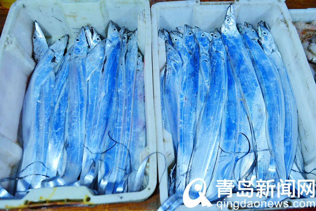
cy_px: 106
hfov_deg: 55.8
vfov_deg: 38.9
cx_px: 158
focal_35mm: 34
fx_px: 298
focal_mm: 34
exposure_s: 1/50
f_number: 3.5
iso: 280
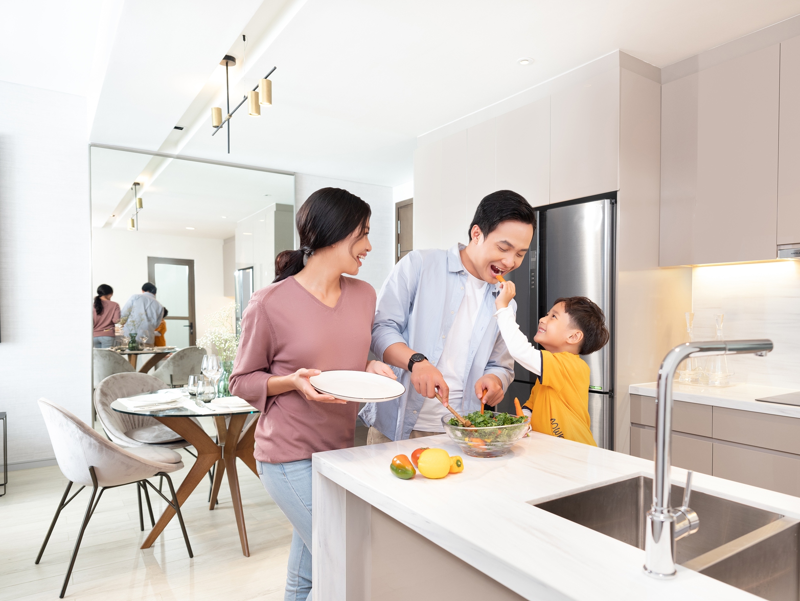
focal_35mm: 23
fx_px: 532
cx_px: 465
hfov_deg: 73.4
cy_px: 372
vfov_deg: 58.2
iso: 400
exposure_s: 1.3
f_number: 4
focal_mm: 23
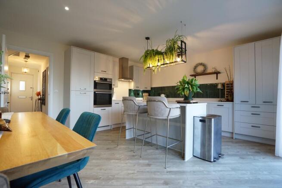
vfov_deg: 73.8
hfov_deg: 96.7
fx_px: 125
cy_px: 94
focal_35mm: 16
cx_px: 141
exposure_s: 1/100
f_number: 5.6
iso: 2000
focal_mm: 16
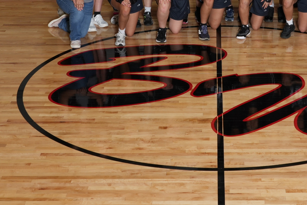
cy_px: -13
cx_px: 216
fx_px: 955
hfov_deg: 18.2
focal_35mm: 112
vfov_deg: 12.1
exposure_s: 1/100
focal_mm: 51
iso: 400
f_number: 10
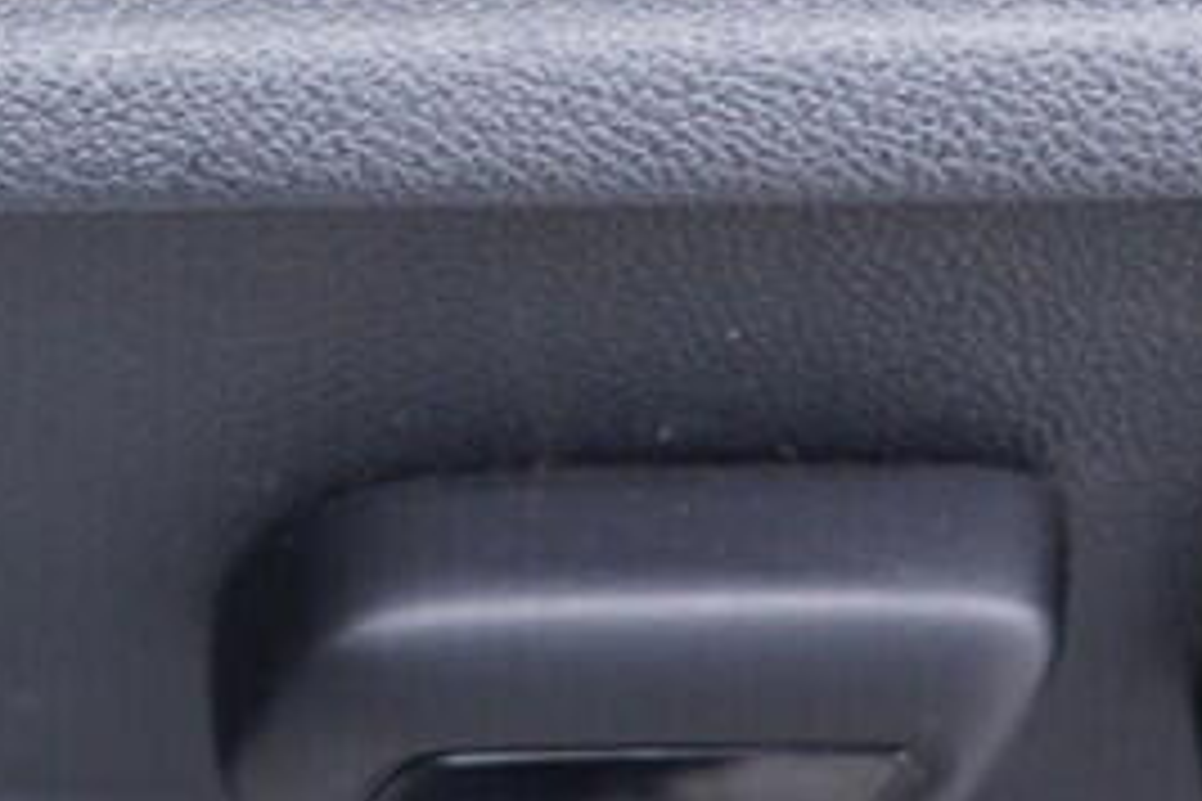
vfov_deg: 9.9
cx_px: 257
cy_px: -34
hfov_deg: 14.8
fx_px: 4607
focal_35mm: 138
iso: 320
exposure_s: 1/40
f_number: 2.8
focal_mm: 24
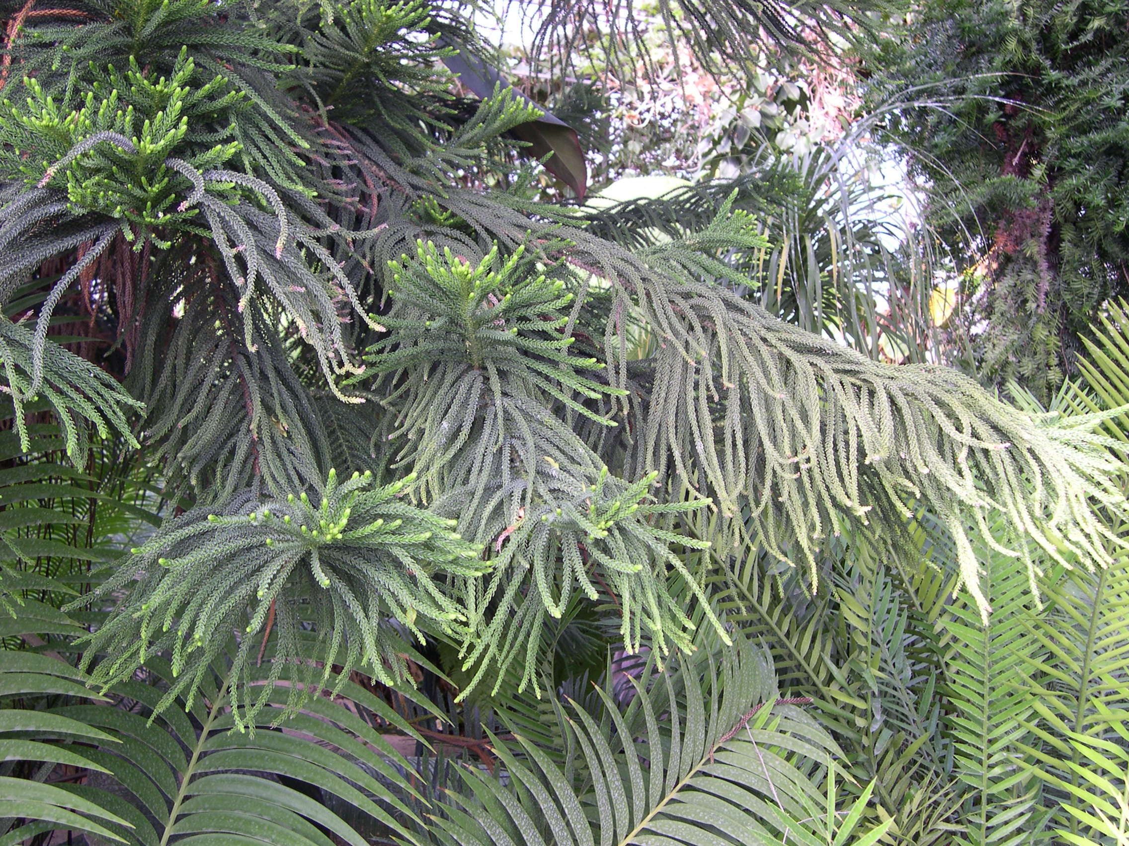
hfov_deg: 49.0
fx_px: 1239
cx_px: 564
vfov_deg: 37.7
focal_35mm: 38
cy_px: 423
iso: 100
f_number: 2.8
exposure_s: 1/68
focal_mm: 8
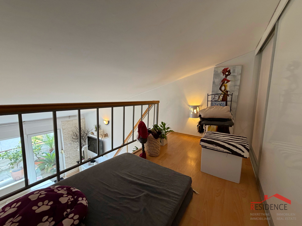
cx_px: 151
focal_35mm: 14
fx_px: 122
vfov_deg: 85.7
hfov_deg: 102.1
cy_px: 113
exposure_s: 1/100
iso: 200
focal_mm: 2.22
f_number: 2.2
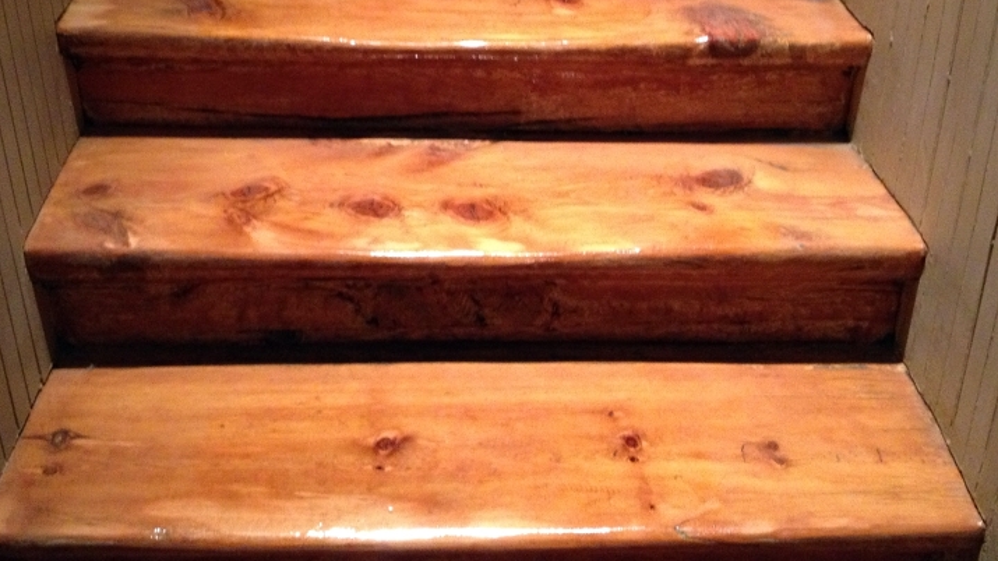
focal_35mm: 48
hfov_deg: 42.9
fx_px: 1270
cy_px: 181
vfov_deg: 24.8
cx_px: 470
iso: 400
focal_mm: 4.28
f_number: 2.4
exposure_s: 1/20
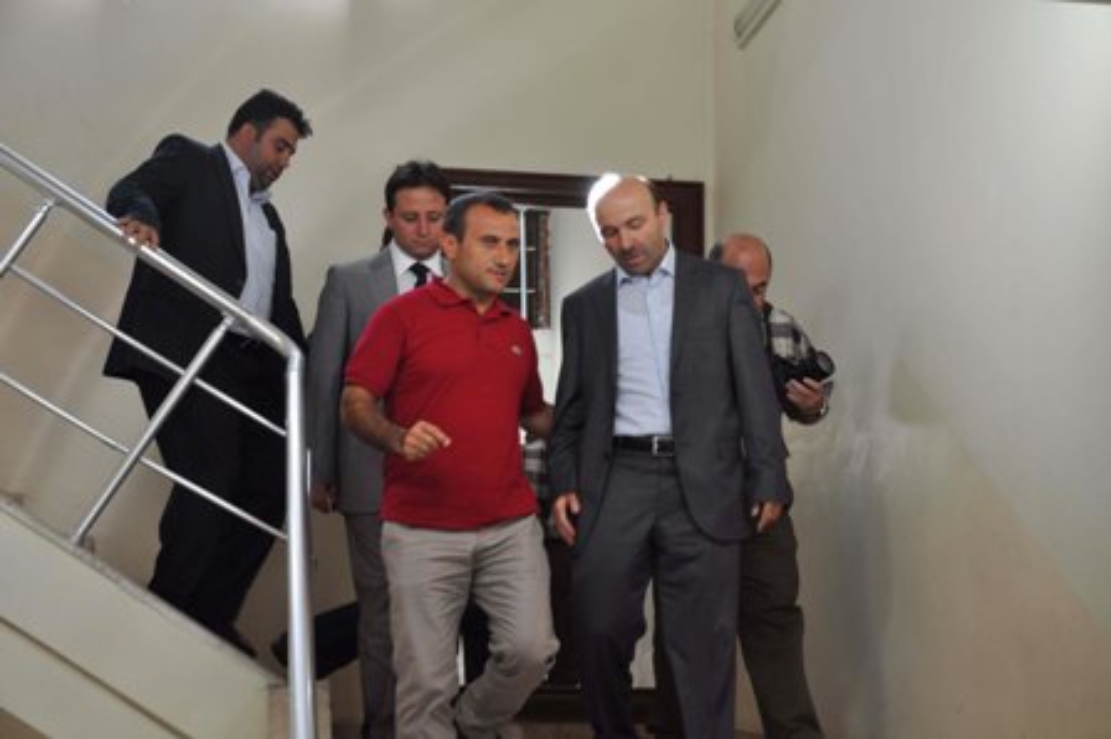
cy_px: 370
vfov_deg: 22.6
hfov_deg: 33.4
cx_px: 556
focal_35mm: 60
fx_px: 1850
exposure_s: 1/125
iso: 400
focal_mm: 40
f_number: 5.6
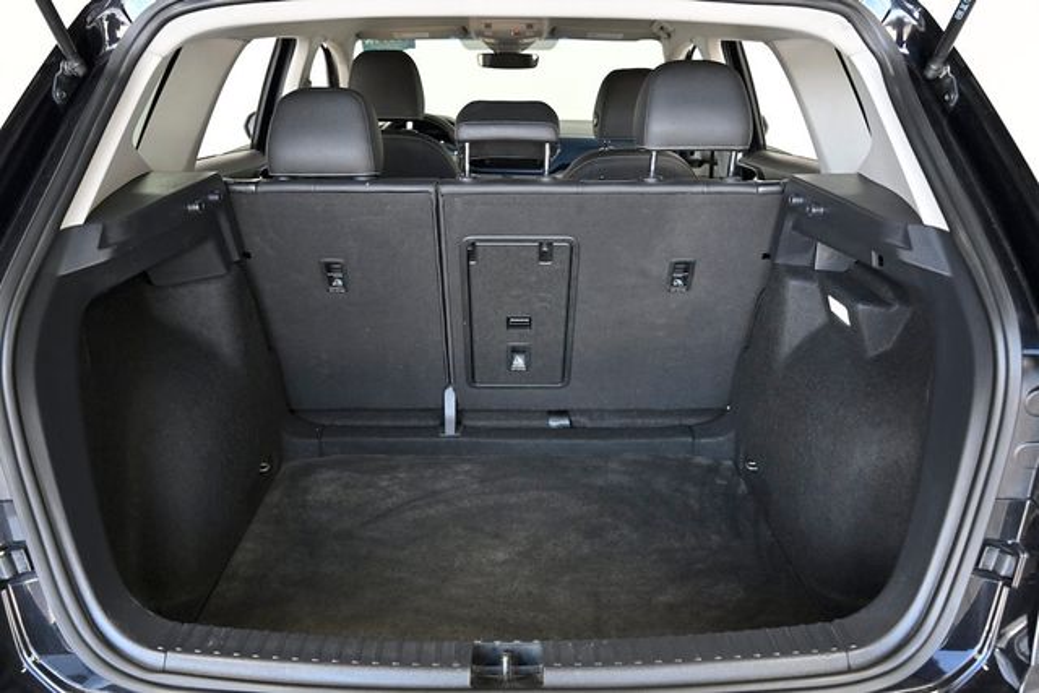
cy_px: 346
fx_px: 808
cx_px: 520
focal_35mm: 28
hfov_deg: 65.5
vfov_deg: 46.4
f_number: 5
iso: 2000
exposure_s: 1/200
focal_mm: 28
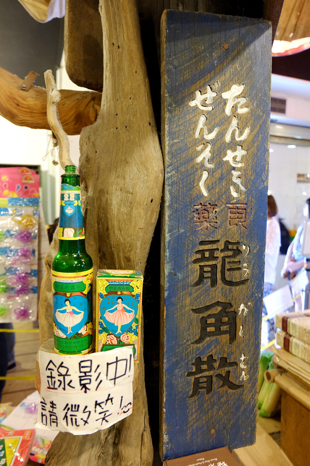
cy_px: 233
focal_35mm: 24
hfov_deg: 53.1
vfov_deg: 73.8
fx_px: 310
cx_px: 155
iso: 1600
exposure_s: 1/13
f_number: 3.5
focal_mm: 16
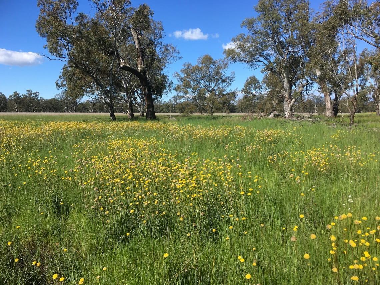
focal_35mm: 29
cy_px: 142
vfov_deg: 48.2
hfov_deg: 61.7
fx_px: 318
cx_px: 190
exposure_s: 1/1570
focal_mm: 4.15
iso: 25
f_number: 2.2
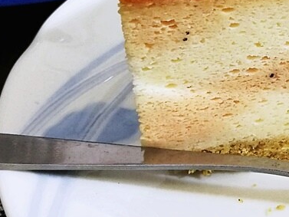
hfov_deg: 21.8
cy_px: 0
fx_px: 727
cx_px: 276
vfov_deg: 16.6
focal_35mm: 87
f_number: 2.2
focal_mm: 4.5
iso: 160
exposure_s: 1/30
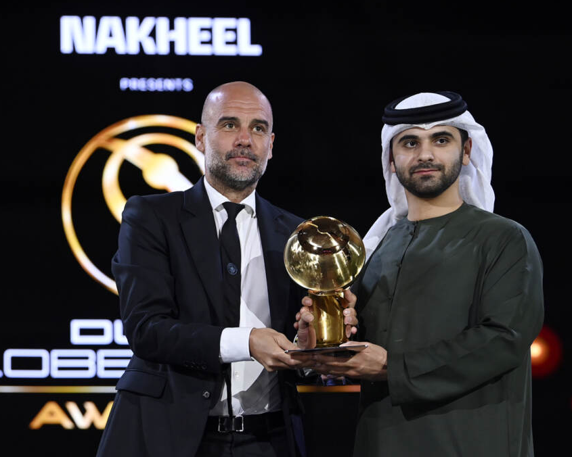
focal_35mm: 125
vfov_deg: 12.3
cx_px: 251
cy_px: 228
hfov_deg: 15.4
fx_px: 2116
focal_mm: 110
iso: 1600
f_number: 3.5
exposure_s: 1/250
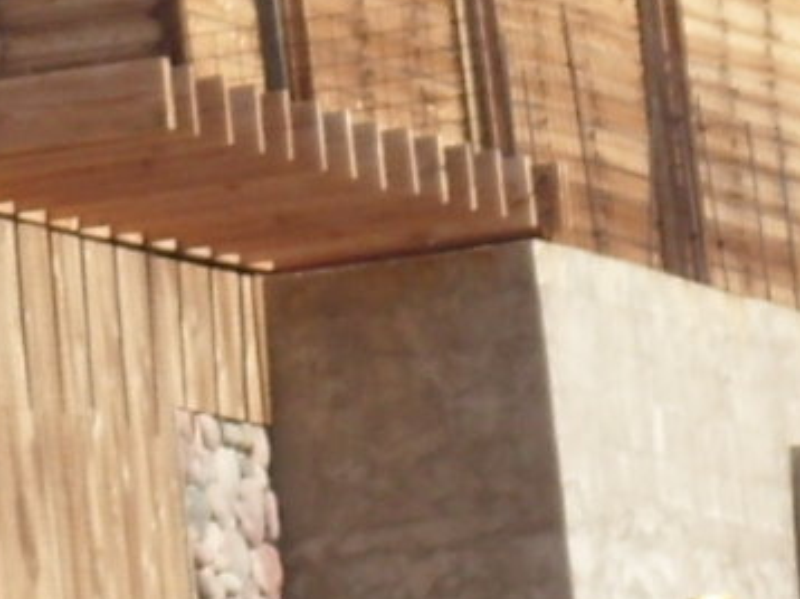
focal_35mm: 826
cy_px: 300
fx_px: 19077
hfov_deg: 2.4
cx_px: -98
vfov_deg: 1.8
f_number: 6.4
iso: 50
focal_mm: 18.9
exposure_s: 1/201
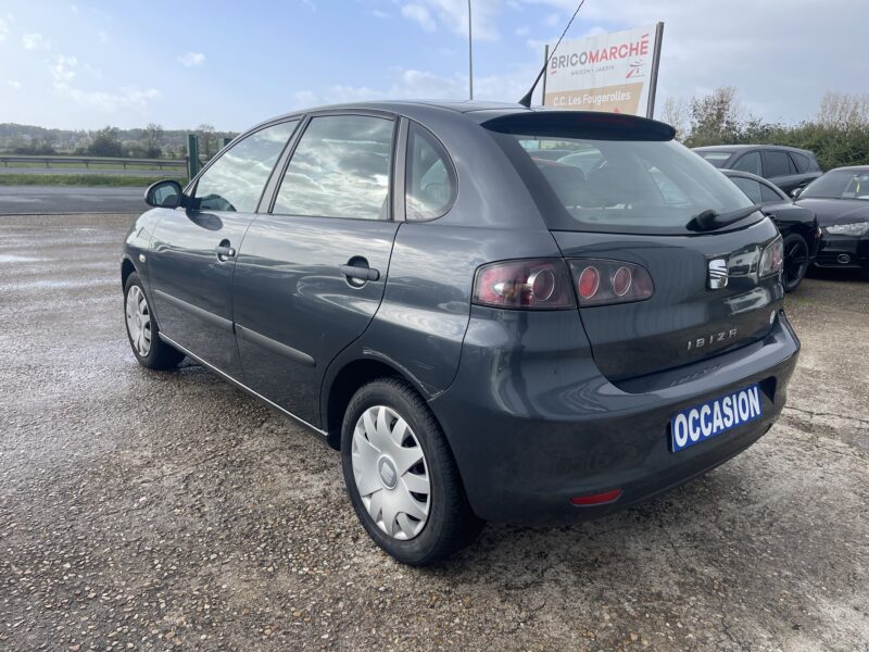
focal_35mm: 26
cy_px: 326
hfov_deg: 67.3
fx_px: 653
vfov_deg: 53.1
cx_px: 434
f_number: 1.6
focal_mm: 5.1
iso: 32
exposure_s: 1/1353
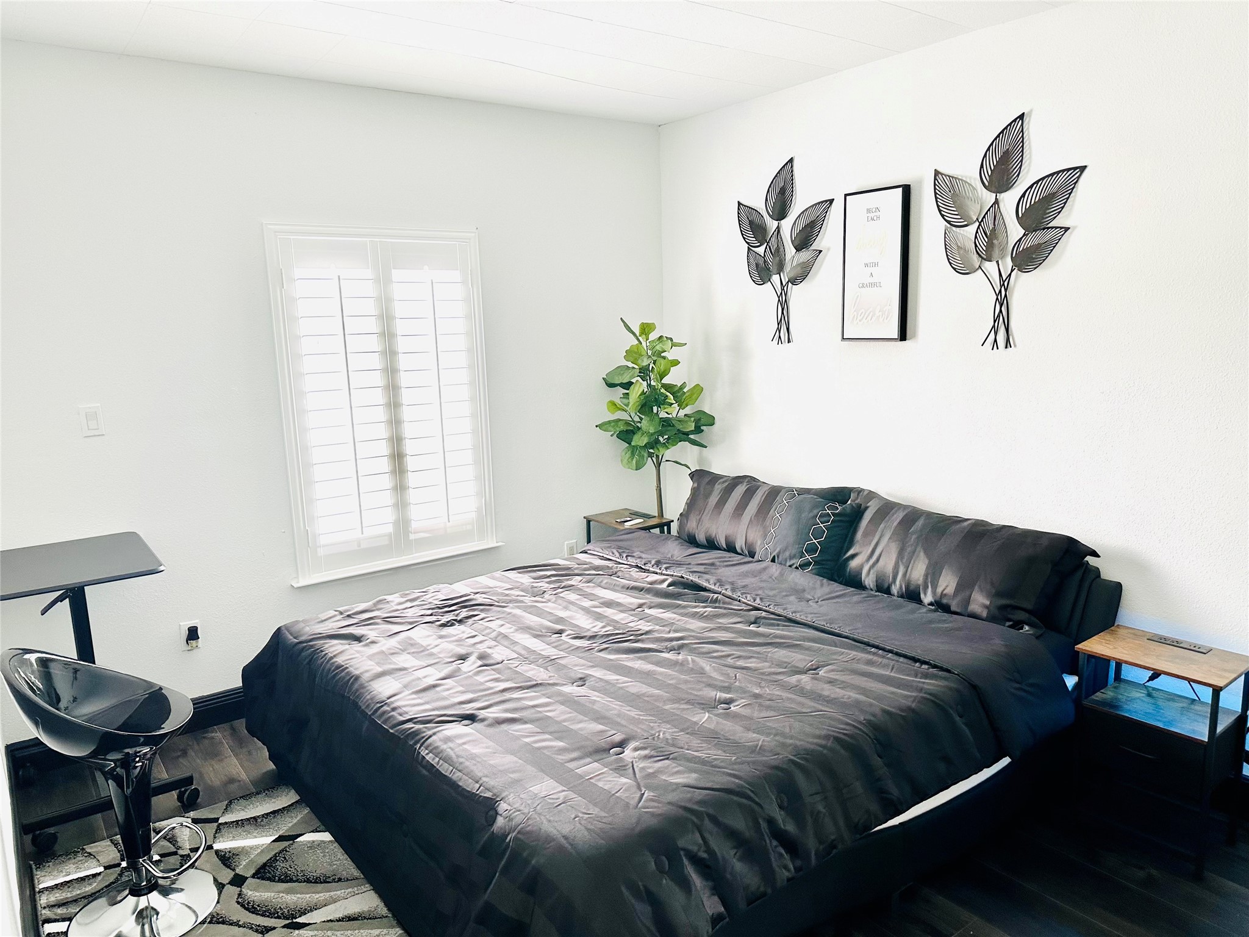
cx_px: 624
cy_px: 468
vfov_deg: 56.8
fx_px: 866
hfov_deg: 71.6
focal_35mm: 24
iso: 160
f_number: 1.78
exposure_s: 1/60
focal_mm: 6.86
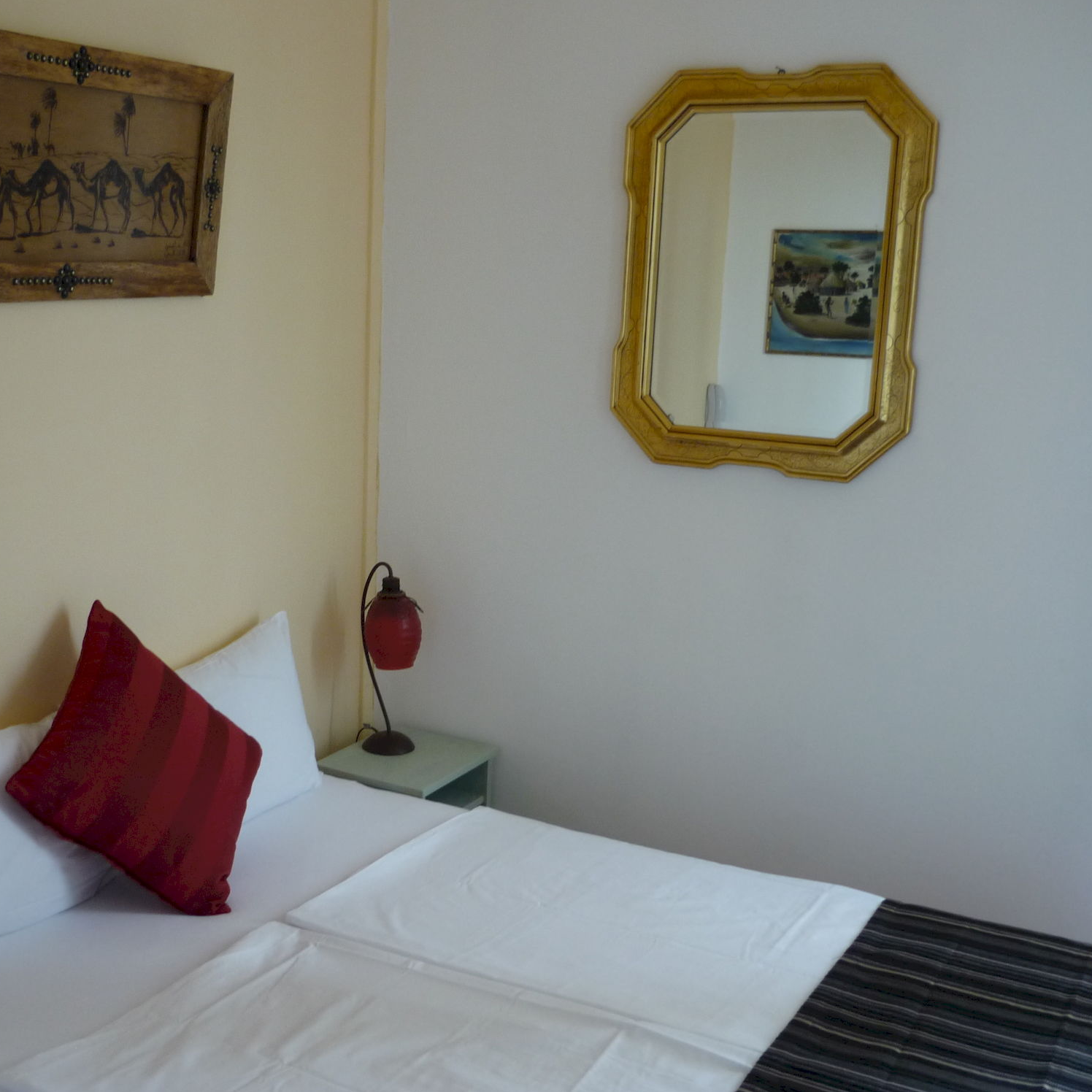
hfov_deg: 42.6
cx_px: 439
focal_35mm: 39
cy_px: 545
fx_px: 1392
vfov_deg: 42.8
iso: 160
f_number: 2.8
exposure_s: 1/30
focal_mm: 5.5
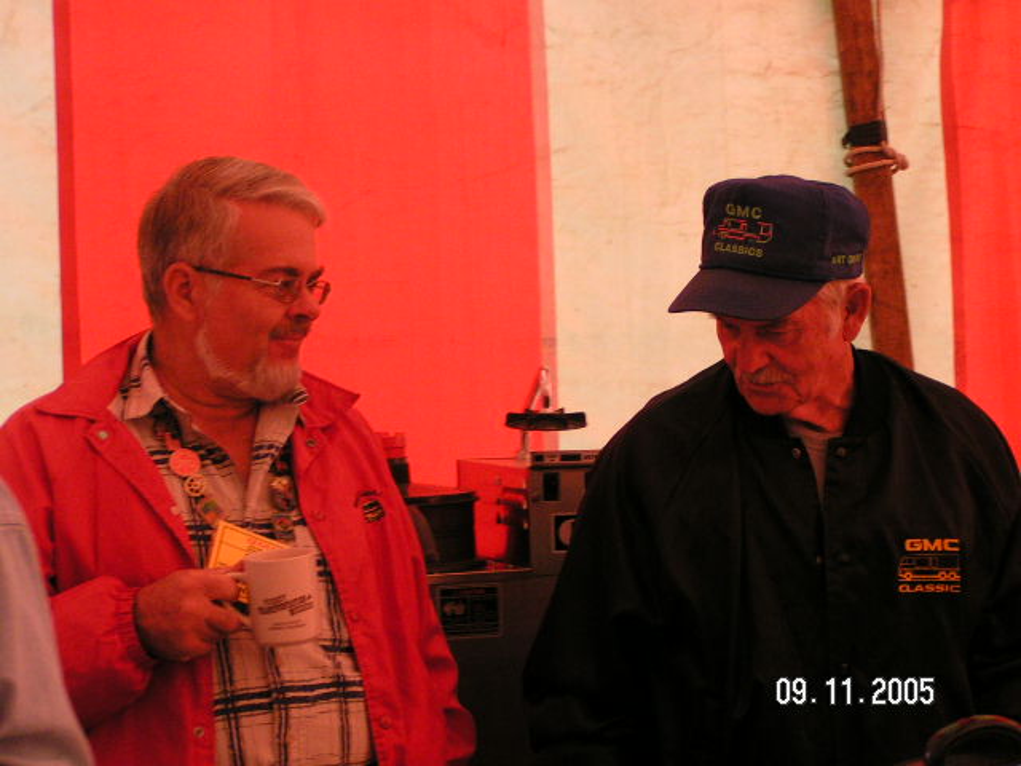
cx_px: 510
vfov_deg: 17.2
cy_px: 383
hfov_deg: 22.8
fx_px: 2537
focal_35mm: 86
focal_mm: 13.2
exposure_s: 1/100
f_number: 3.2
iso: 160
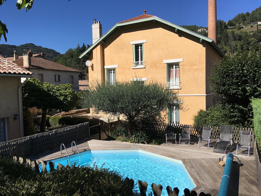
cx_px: 130
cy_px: 98
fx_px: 219
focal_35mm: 29
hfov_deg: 61.7
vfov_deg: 48.2
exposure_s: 1/2331
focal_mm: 4.15
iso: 25
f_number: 2.2
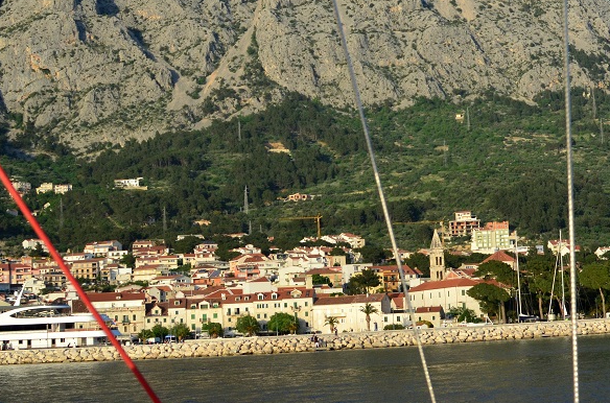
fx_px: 1518
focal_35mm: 90
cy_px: 79
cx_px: 452
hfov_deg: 22.5
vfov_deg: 15.0
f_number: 6.3
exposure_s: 1/2000
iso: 800
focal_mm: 35
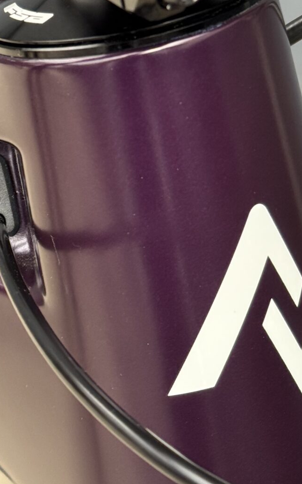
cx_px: 237
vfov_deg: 16.3
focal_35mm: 126
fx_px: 1660
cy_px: 8
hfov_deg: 10.4
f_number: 1.78
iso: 80
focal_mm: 6.76
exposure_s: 1/144
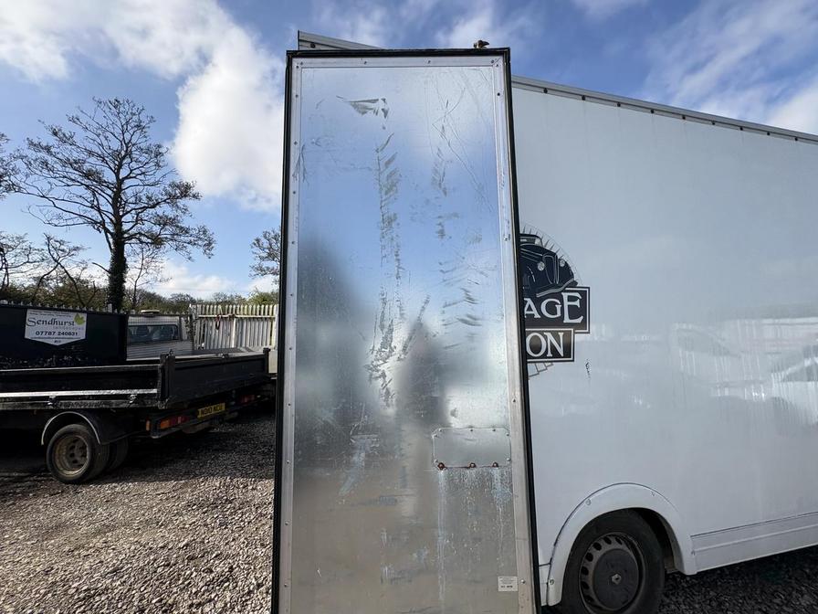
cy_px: 307
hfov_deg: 102.1
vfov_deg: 85.7
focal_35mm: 14
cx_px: 409
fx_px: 331
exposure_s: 1/1395
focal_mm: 2.22
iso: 50
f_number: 2.2
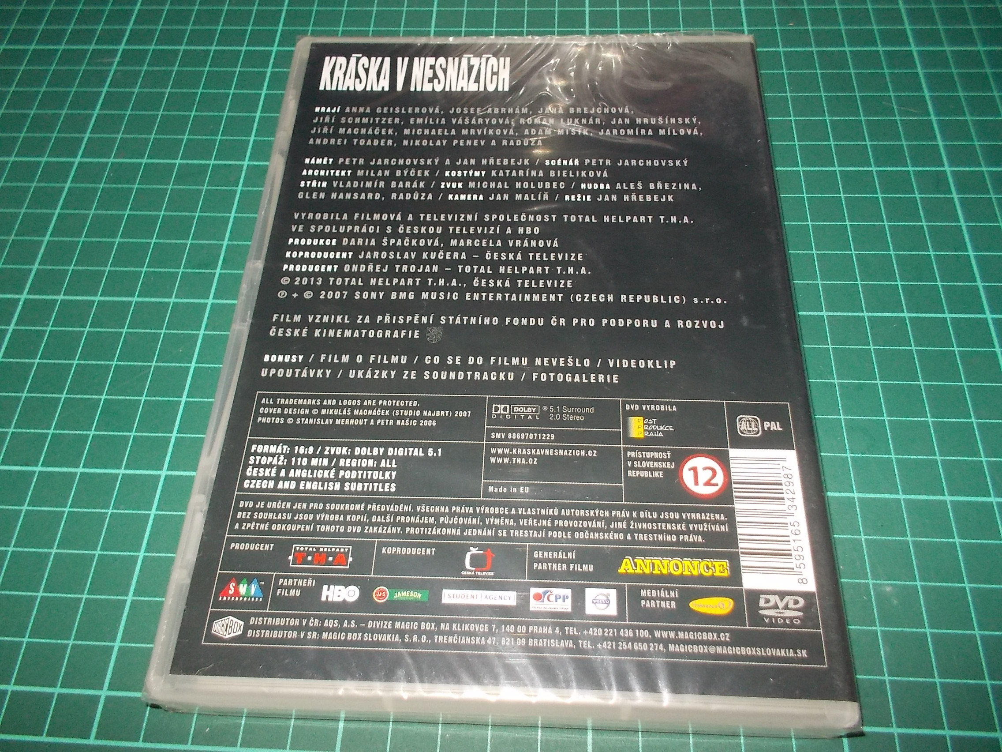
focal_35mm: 29
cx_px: 501
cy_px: 376
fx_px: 839
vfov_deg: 48.2
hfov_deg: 61.7
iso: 200
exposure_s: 1/30
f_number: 3.3
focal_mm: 4.1
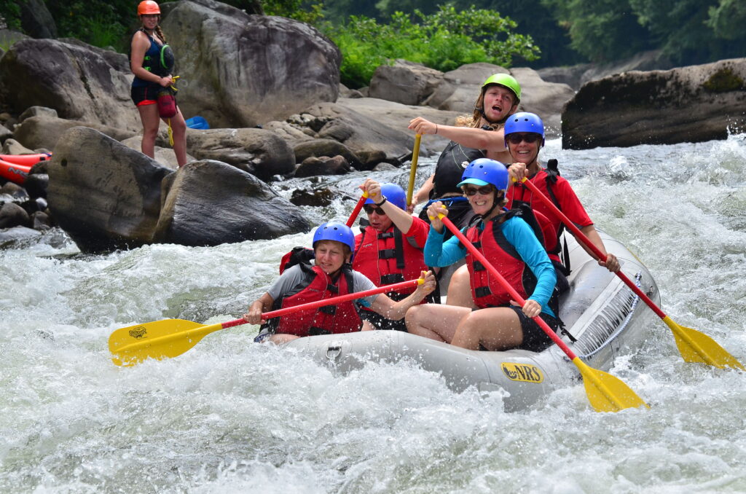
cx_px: 373
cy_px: 247
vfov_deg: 6.5
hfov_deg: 9.8
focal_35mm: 210
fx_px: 4342
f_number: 9
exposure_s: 1/800
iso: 400
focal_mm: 140
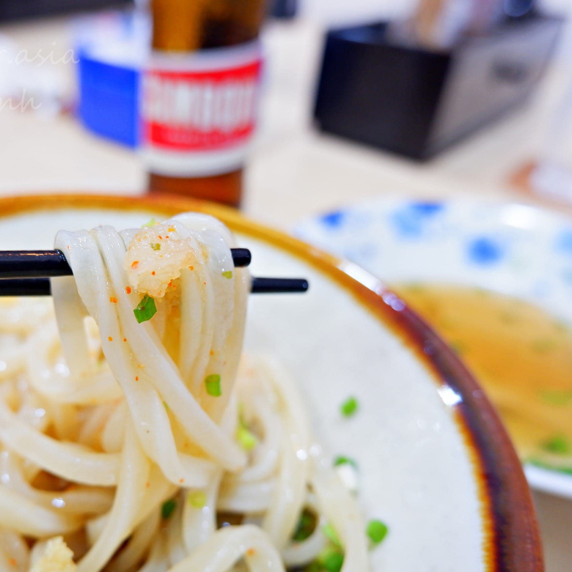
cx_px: 180
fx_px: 561
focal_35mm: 30
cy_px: 290
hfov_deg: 52.8
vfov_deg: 54.0
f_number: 3.5
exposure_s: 1/34
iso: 1000
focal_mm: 15
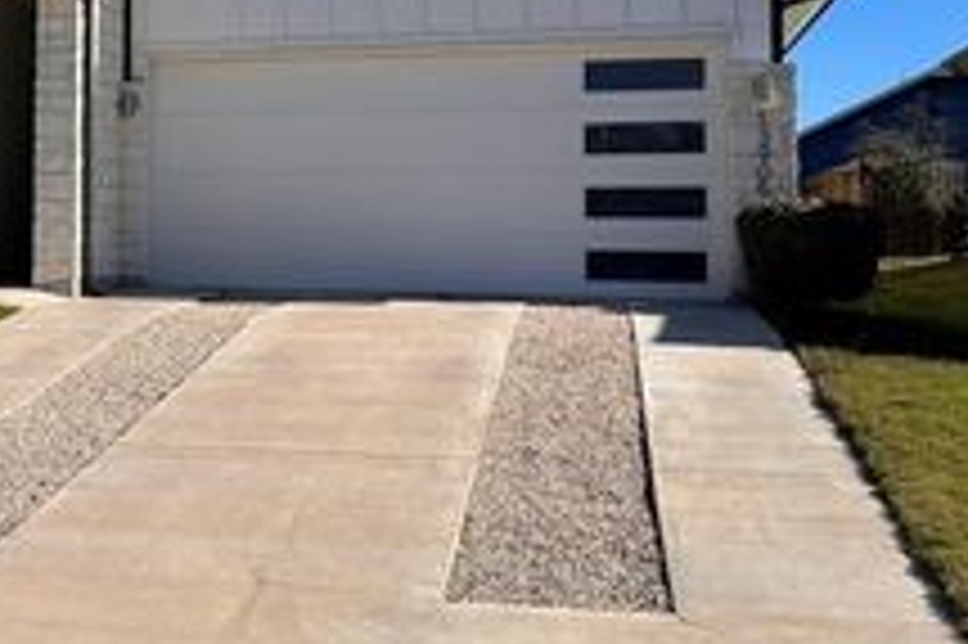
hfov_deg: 32.7
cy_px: 169
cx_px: 86
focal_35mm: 58
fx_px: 1558
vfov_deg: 23.1
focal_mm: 6.86
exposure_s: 1/7042
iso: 80
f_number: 1.78
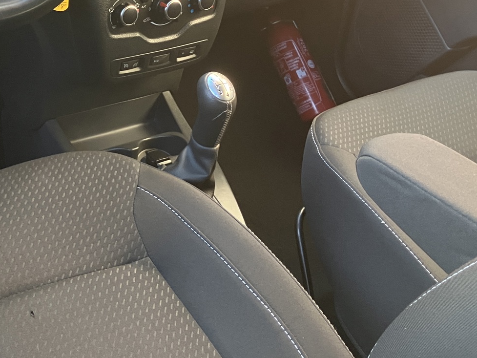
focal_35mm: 55
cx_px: 73
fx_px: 758
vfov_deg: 25.4
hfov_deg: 33.6
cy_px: 13
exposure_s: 1/50
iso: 160
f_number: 1.8
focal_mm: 3.99
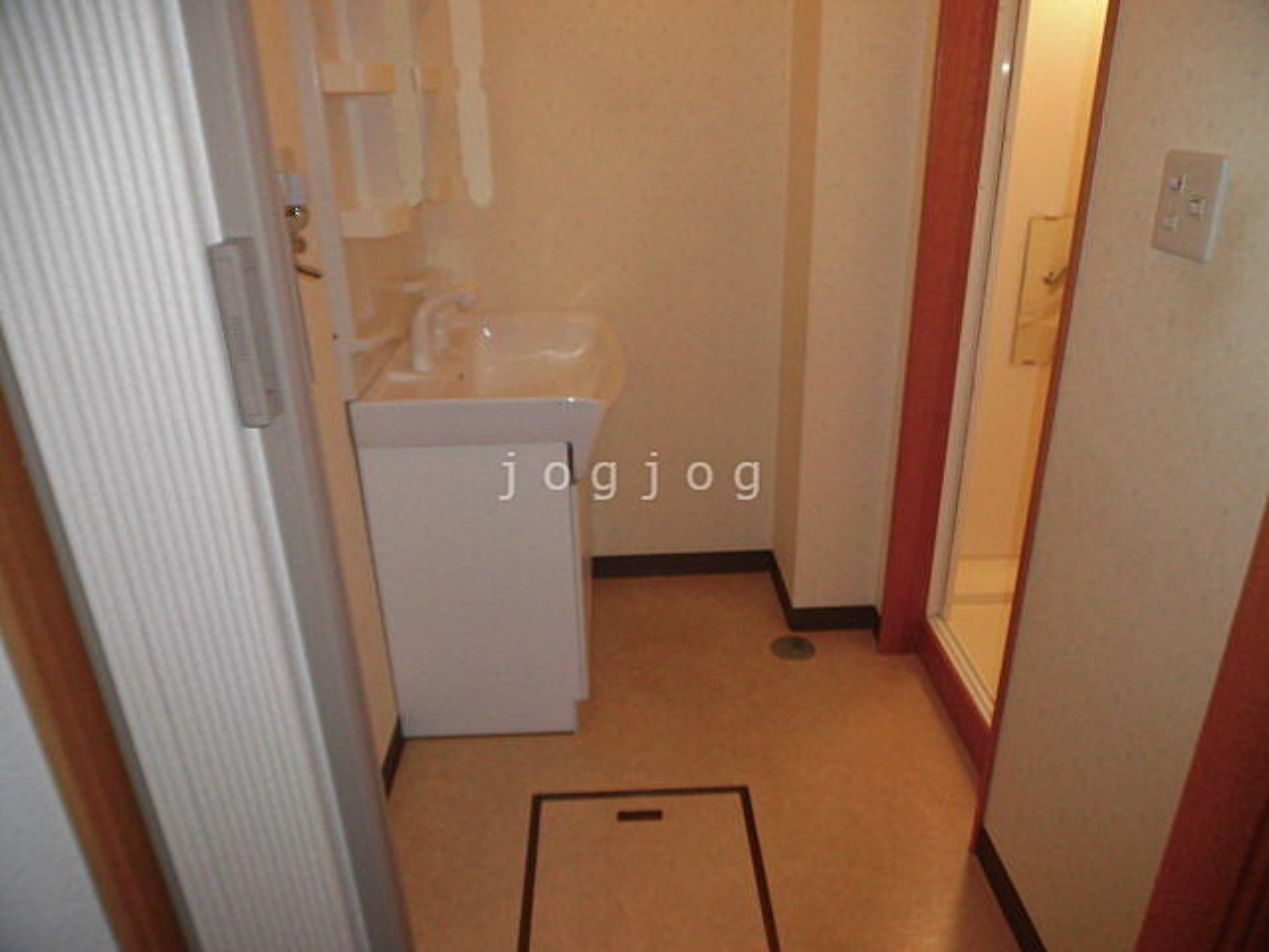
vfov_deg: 56.8
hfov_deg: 71.6
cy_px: 476
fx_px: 880
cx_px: 634
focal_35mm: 24
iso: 200
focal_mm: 4.3
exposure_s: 1/25
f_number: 3.1
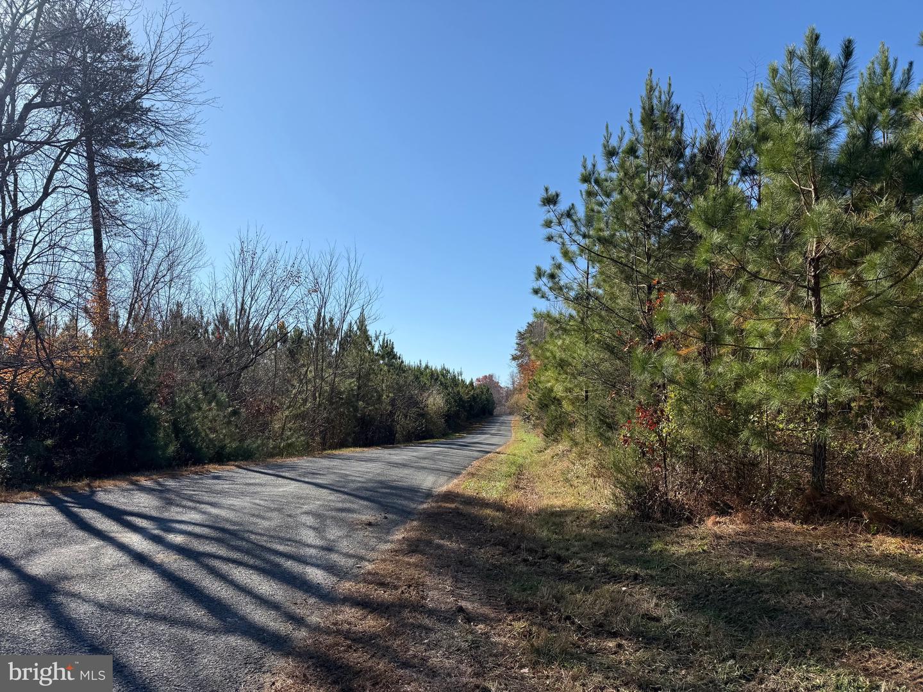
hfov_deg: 71.6
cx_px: 462
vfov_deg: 56.8
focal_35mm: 24
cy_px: 346
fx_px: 640
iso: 80
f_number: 1.78
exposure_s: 1/4673
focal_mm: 6.76
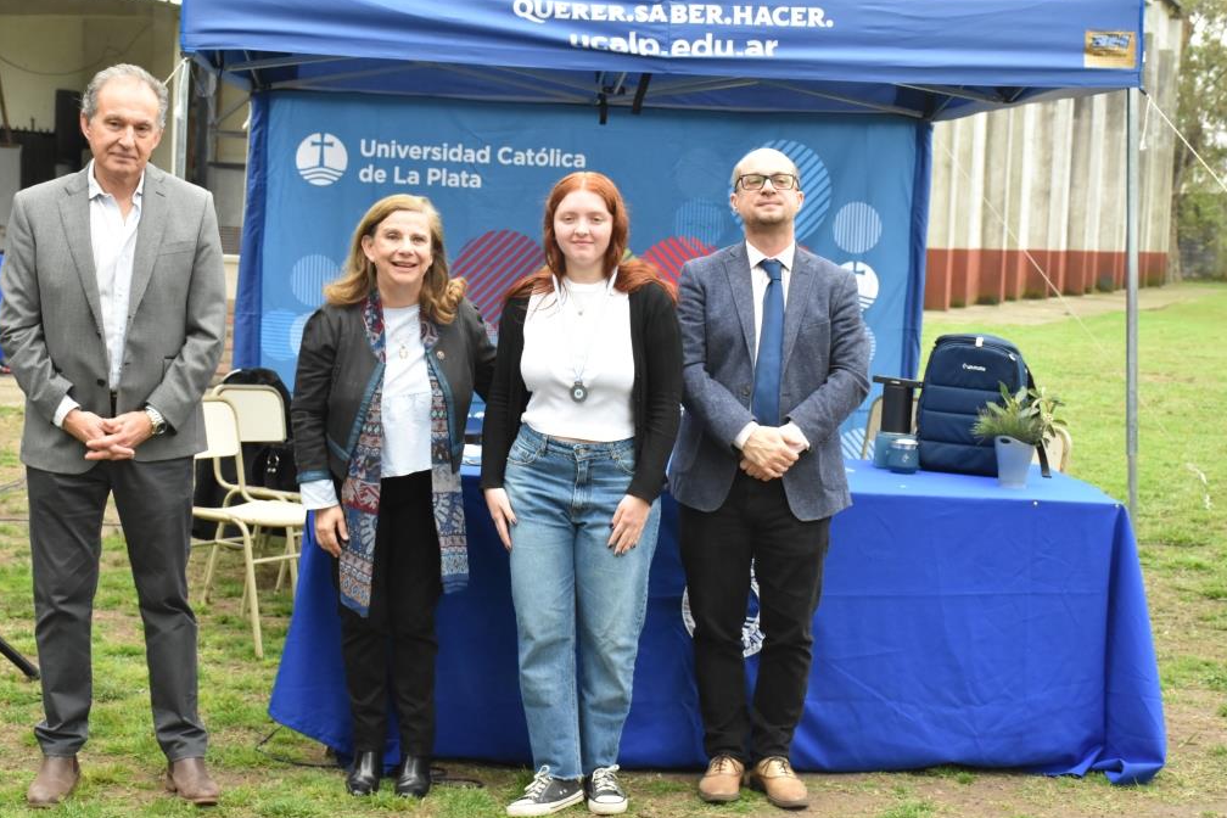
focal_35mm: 64
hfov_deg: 31.4
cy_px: 408
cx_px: 614
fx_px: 2181
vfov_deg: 21.2
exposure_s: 1/200
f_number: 7.1
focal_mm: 42
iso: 2000
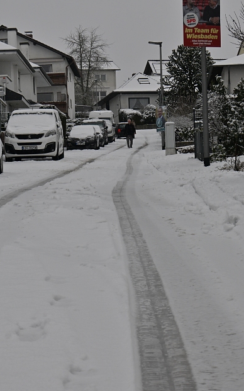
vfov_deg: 19.3
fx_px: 1149
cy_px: 194
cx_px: 102
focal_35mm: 108
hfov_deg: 12.1
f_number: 11
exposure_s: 1/200
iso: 100
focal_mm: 70
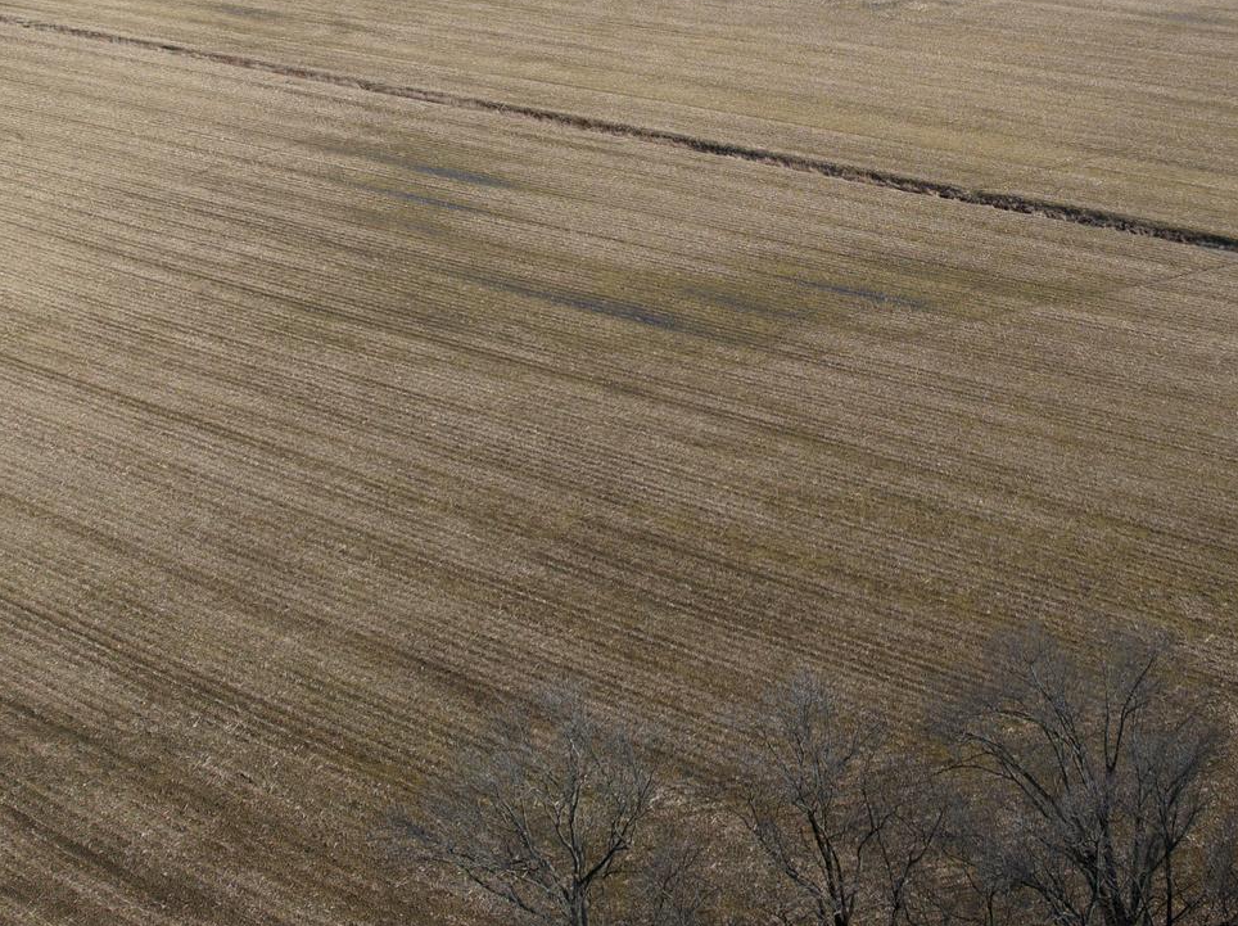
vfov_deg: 28.2
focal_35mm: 51
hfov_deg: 36.7
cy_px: 249
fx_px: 1822
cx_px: 921
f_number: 2.8
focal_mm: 12.29
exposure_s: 1/2000
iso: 170
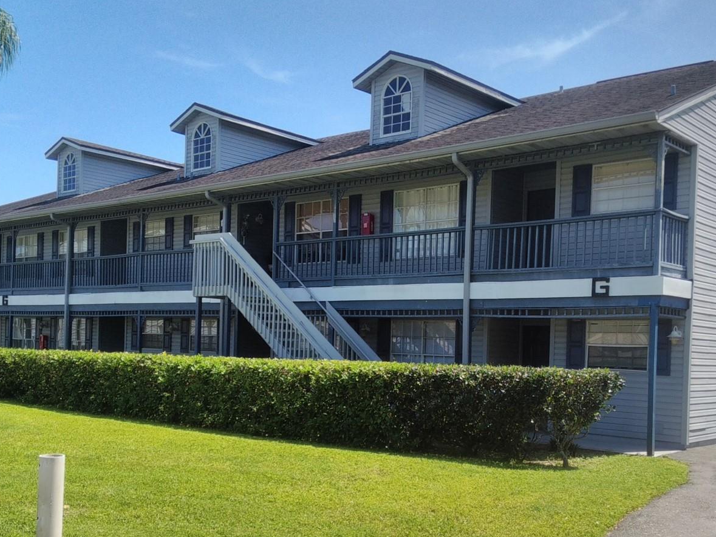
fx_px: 786
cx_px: 389
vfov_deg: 37.4
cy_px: 351
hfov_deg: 48.9
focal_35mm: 38
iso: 50
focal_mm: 3.69
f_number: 2.65
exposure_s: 1/1077
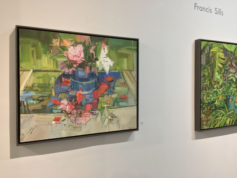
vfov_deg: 48.2
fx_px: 199
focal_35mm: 29
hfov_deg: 61.7
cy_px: 89
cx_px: 118
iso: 32
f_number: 2.2
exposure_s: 1/30
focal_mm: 4.15
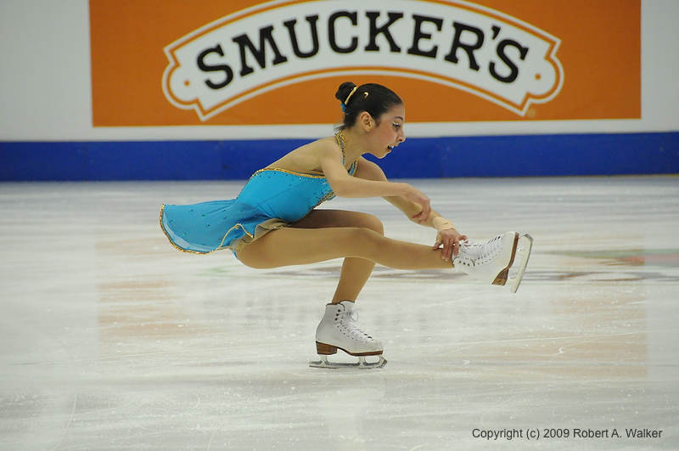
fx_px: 5650
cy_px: 226
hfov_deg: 6.9
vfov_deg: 4.6
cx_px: 340
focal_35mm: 300
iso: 3200
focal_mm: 200
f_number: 5.6
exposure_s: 1/1000
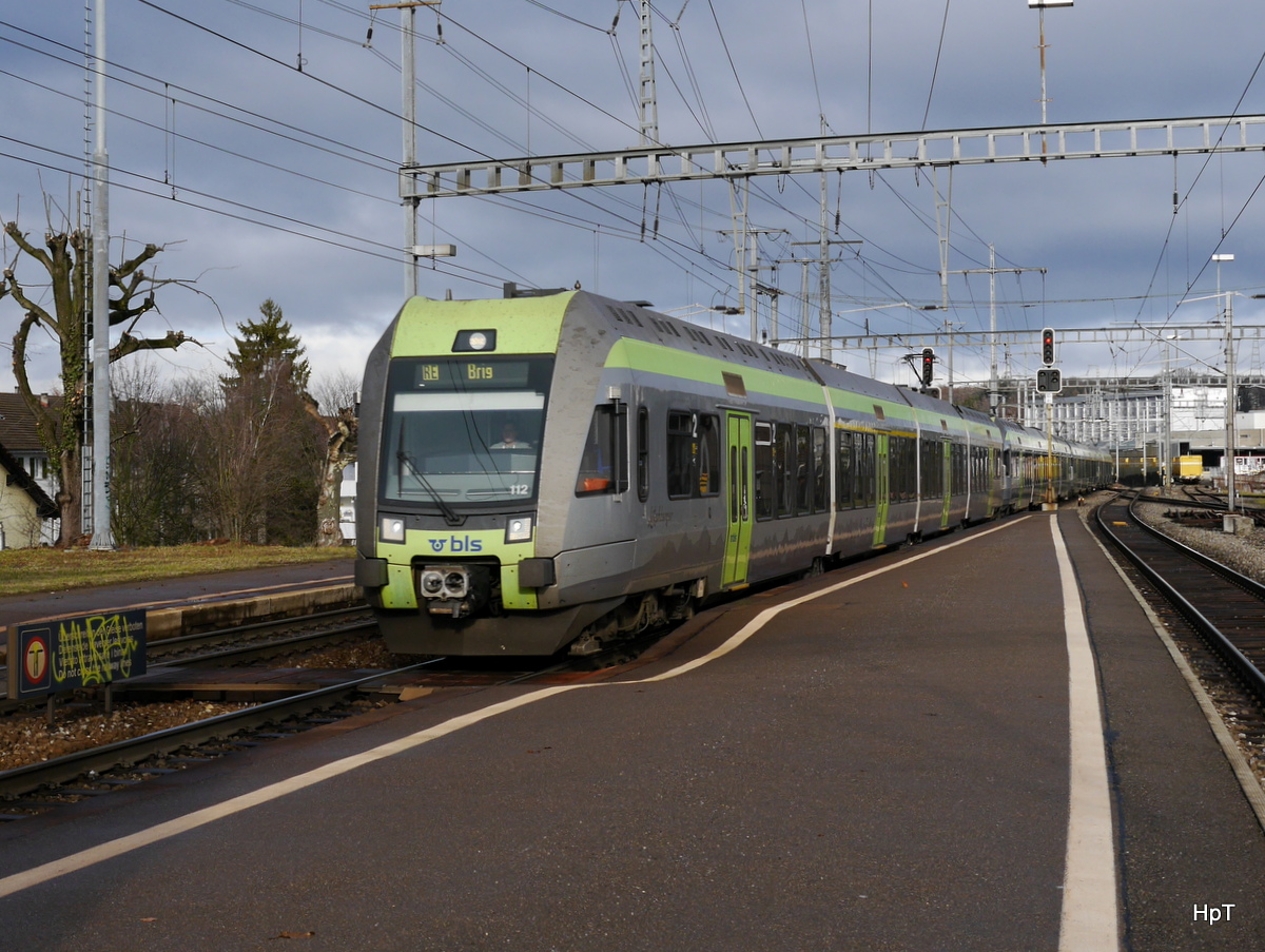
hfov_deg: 46.7
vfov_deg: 36.0
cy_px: 476
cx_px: 632
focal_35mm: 40
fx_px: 1464
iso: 160
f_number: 7.1
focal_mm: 20
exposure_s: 1/320
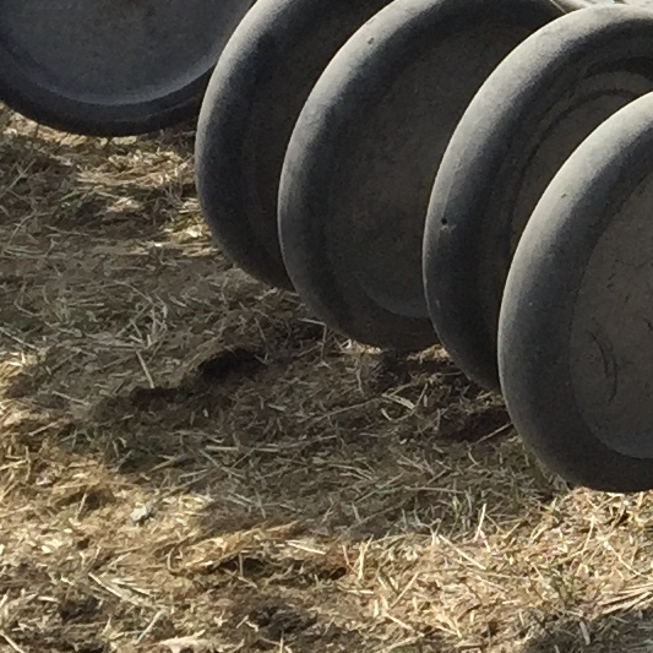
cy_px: -266
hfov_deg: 10.3
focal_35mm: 157
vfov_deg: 10.8
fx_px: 3351
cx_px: 1308
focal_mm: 4.15
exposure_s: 1/1522
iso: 32
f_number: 2.2
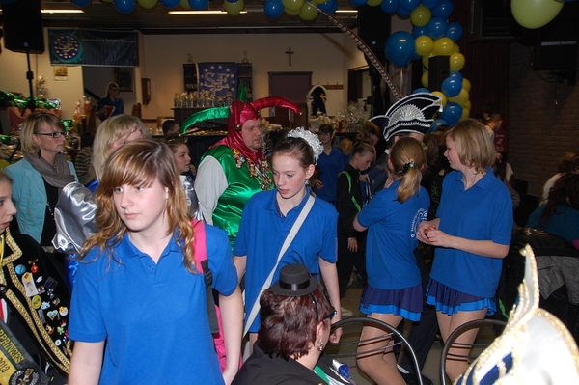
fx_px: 530
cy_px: 192
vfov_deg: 39.9
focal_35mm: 33
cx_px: 290
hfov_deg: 57.3
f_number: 4
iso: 400
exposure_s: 1/60
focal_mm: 22
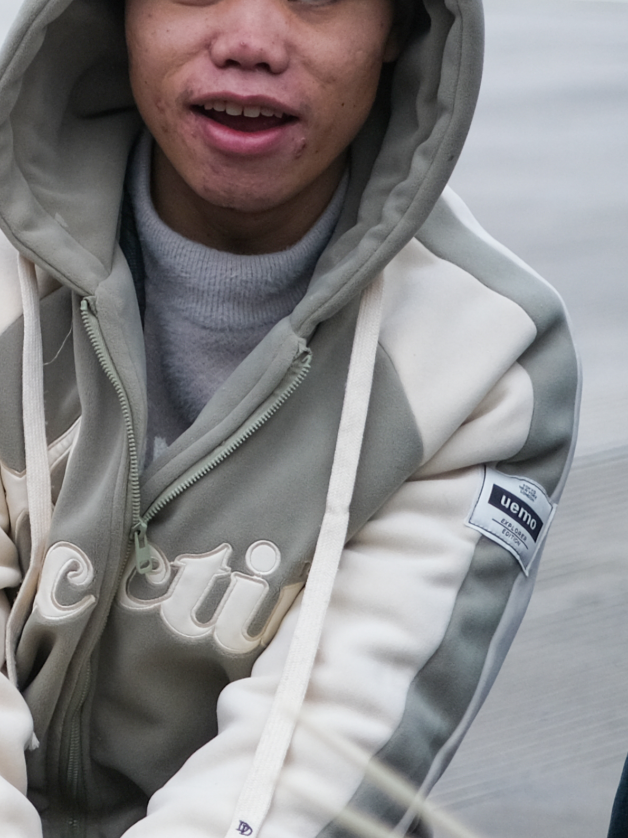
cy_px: -44
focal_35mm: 189
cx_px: -908
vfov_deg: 10.4
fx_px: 4572
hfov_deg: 7.3
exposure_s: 1/3000
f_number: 1.4
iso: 320
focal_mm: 33
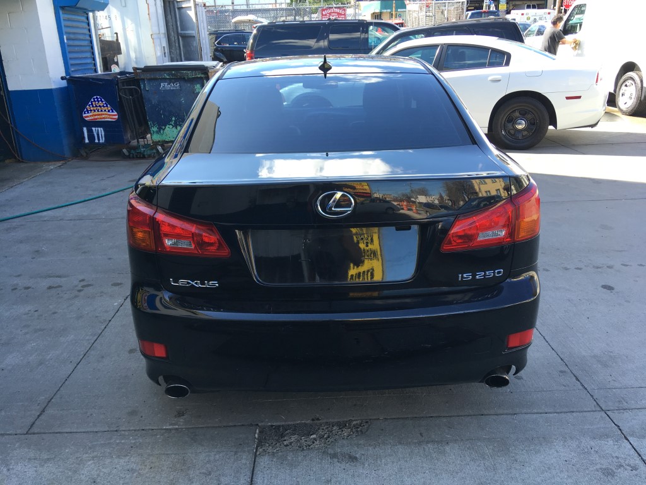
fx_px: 541
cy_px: 242
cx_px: 323
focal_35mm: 29
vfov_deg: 48.2
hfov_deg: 61.7
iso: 25
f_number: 2.2
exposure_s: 1/177
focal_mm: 4.15
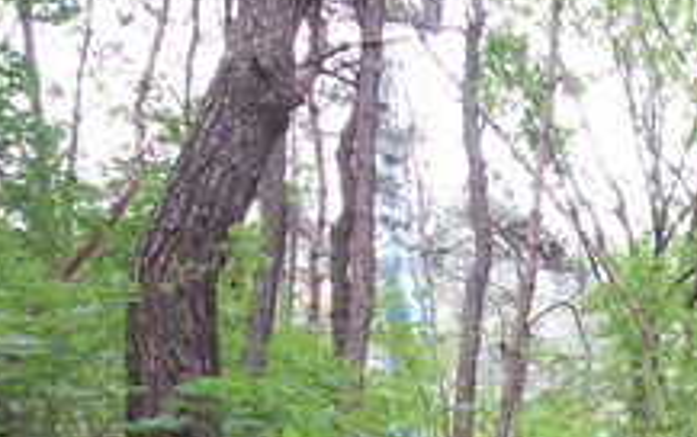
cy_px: 593
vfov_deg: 19.9
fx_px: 1122
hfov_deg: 32.0
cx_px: 686
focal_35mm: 59
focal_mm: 12
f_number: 4.5
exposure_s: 1/30
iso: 400
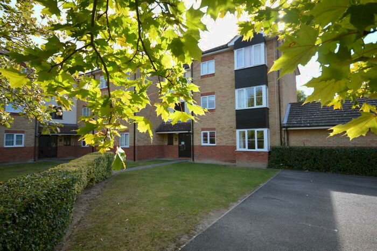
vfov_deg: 63.2
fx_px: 204
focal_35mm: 20
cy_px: 126
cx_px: 188
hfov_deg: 85.4
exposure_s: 1/200
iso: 100
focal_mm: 13
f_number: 4.5
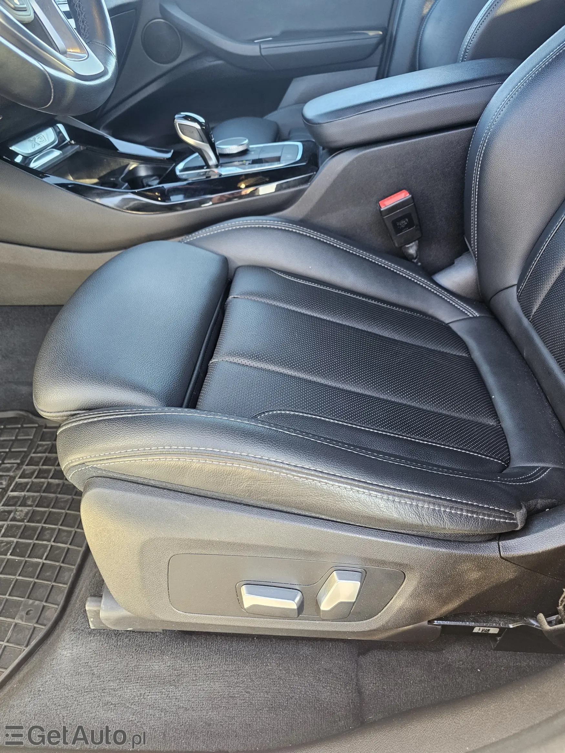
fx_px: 500
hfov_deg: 58.9
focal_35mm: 23
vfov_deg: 73.9
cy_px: 376
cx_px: 282
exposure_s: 1/100
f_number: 1.7
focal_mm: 6.3
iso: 250
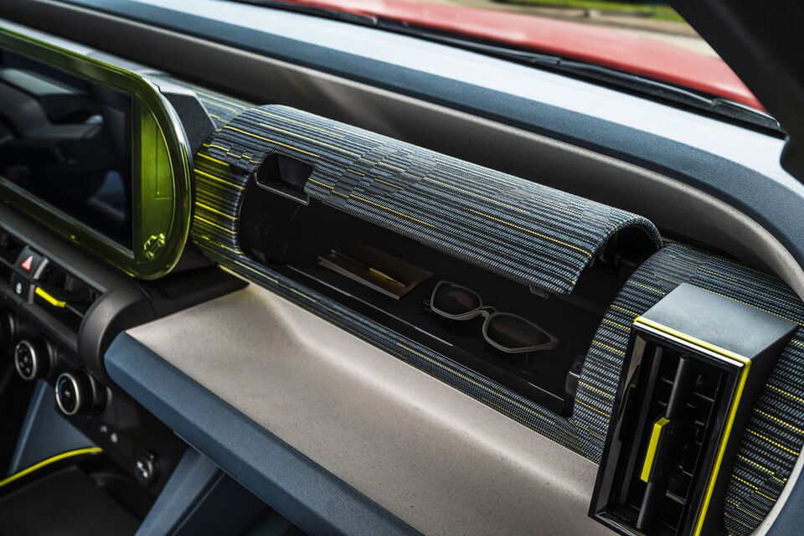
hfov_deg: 50.7
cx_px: 402
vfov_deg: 35.1
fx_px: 849
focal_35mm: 38
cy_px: 268
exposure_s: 1/60
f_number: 8
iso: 800
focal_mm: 38
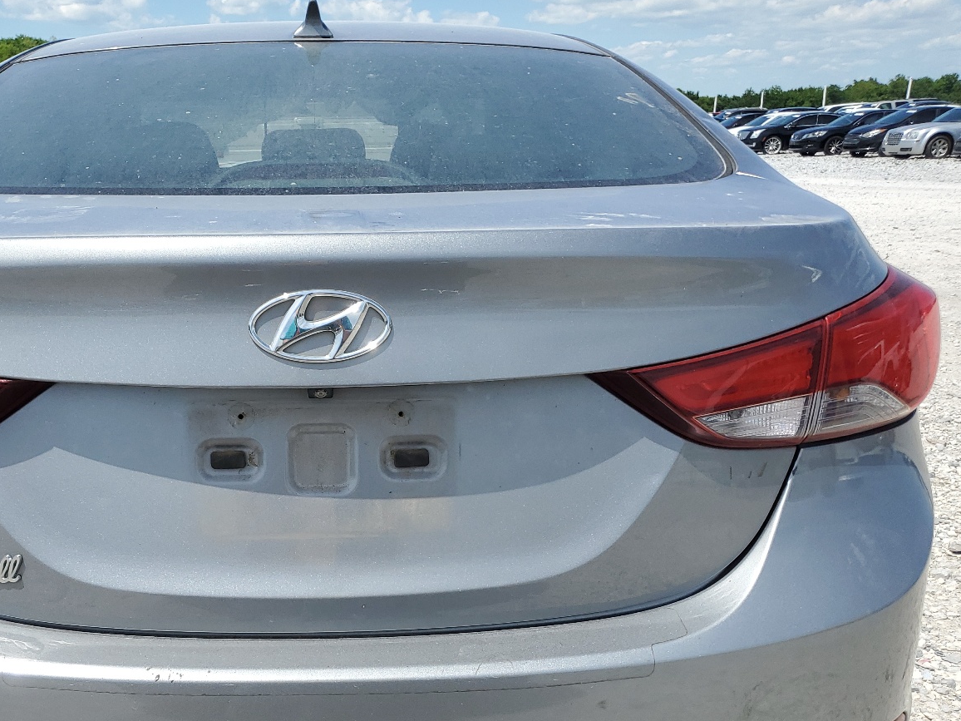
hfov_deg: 50.7
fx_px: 999
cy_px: 482
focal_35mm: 36
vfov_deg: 39.2
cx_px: 343
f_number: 1.5
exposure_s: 1/3333
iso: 50
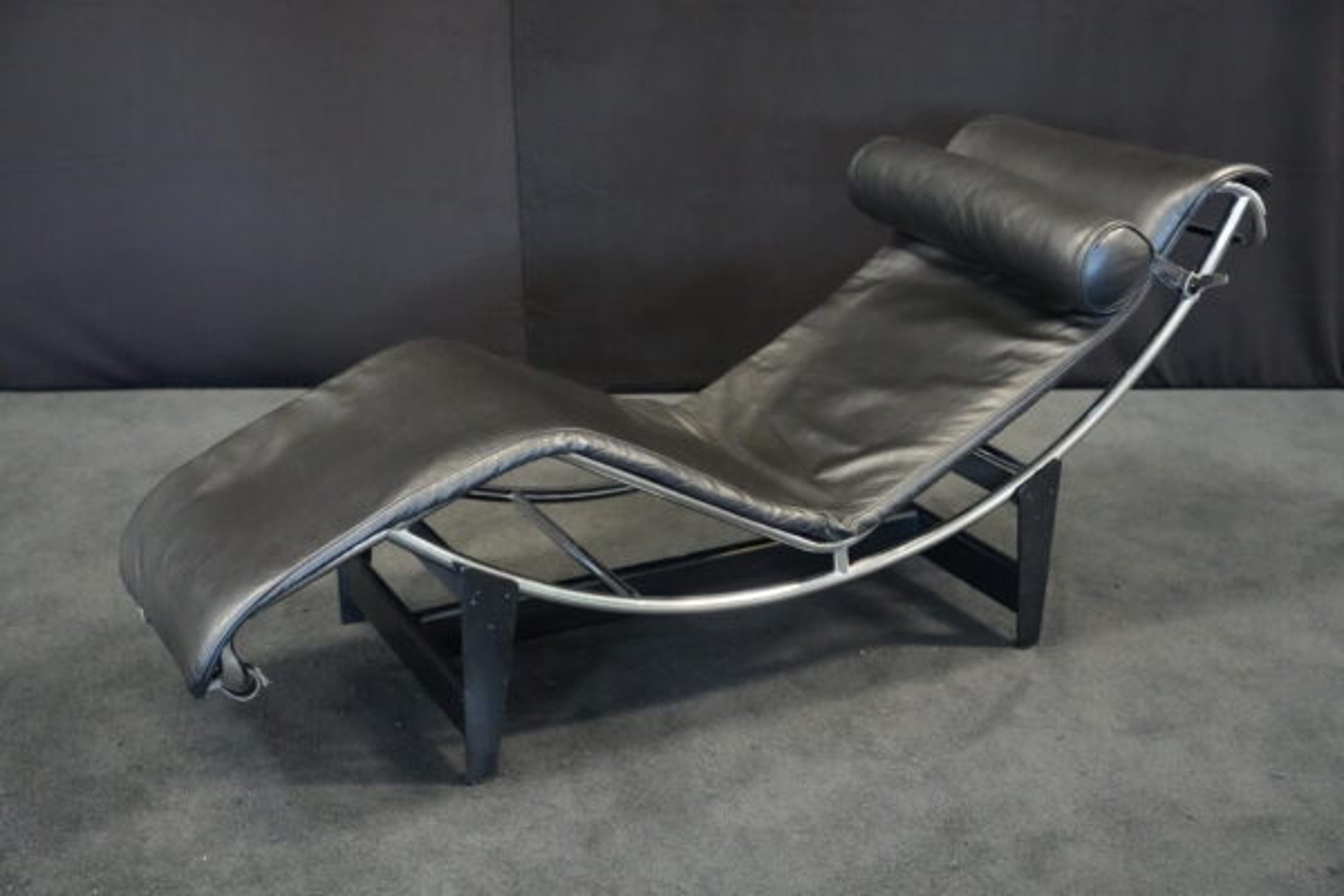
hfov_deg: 49.6
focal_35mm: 39
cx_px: 672
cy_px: 448
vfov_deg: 34.2
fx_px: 1456
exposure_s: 1/50
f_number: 4
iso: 12800
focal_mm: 39
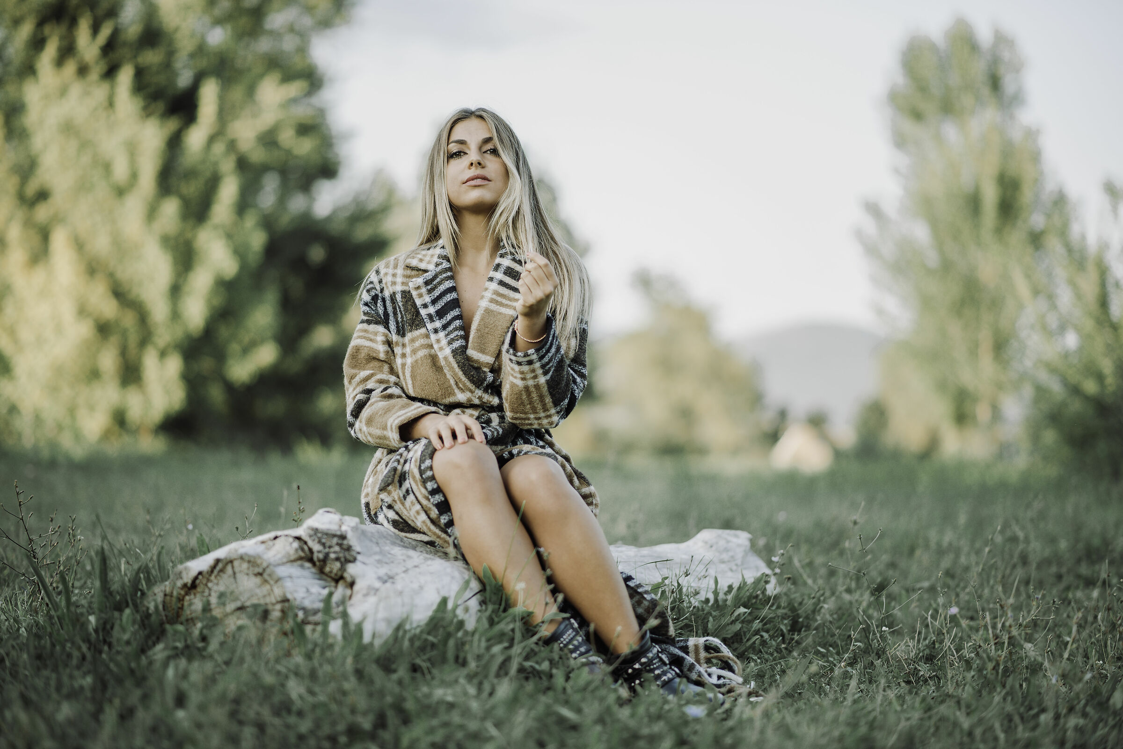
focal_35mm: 85
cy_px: 374
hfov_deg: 23.9
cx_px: 562
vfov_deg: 16.1
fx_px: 2652
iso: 125
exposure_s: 1/400
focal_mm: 85
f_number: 1.8
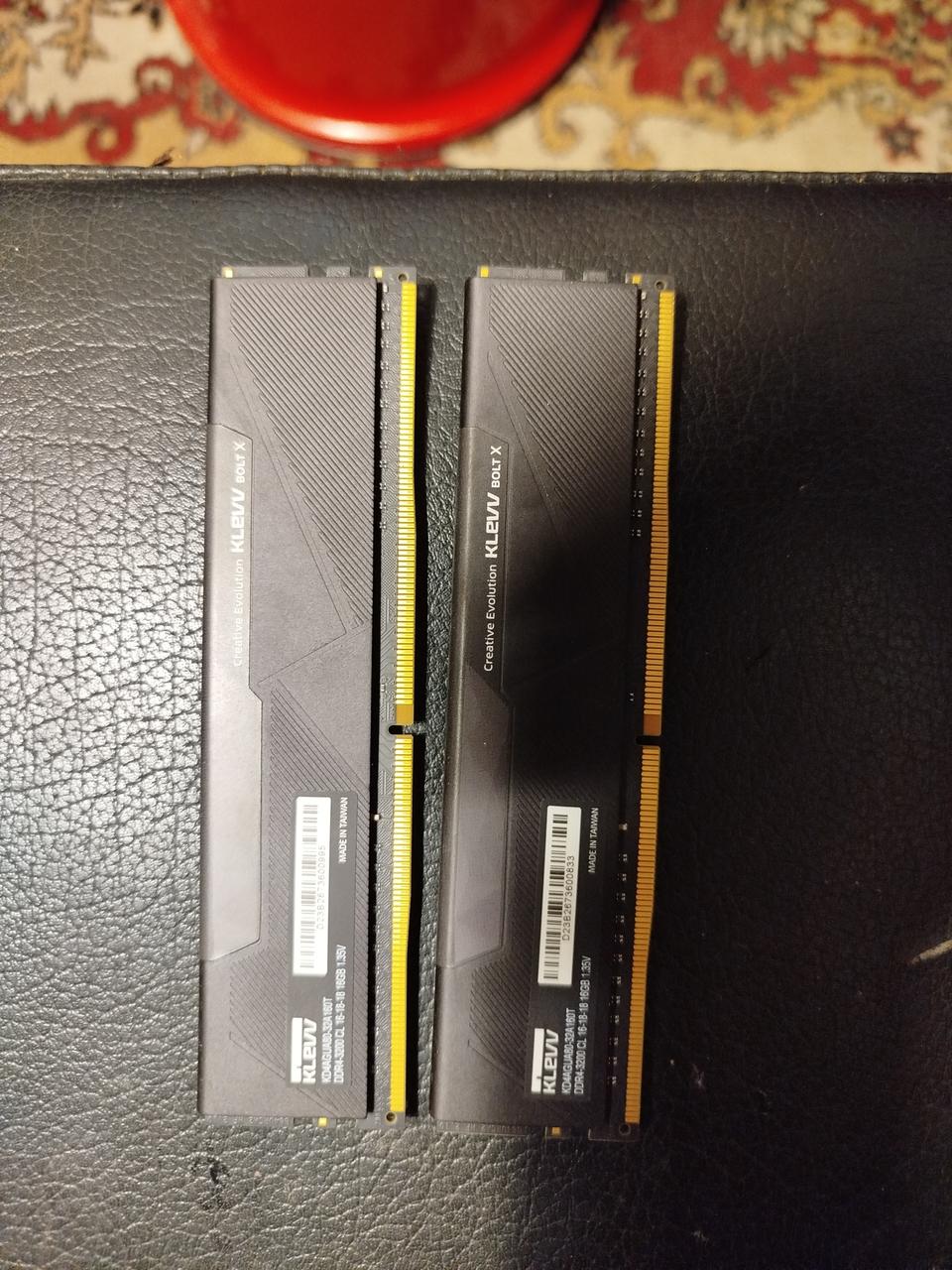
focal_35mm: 24
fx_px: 880
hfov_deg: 56.8
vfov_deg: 71.6
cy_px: 635
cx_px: 476
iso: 500
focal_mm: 5.31
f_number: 1.7
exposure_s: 1/30
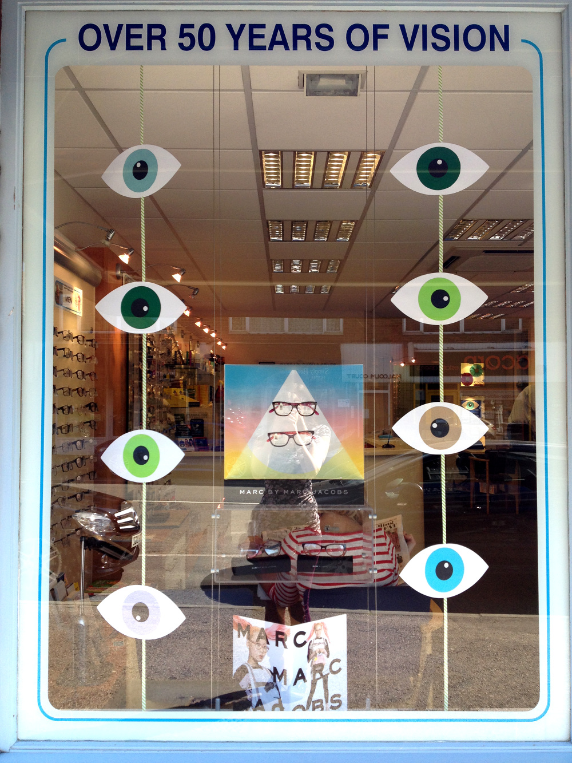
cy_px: 382
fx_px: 771
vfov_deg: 52.6
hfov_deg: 40.7
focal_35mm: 35
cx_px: 286
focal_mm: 4.28
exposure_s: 1/223
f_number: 2.4
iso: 50
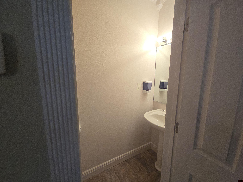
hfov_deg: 106.2
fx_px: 91
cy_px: 91
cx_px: 122
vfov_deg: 89.9
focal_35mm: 13
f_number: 2.2
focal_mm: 2.2
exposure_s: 1/60
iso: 125
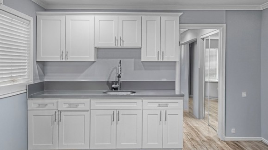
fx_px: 199
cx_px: 141
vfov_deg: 41.3
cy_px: 62
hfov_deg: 67.9
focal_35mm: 28
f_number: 4
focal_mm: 16
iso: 1600
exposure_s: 1/30
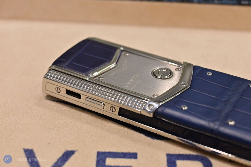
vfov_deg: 22.1
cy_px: 84
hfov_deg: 32.6
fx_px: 429
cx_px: 126
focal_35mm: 62
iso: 720
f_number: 5.6
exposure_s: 1/60
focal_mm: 41
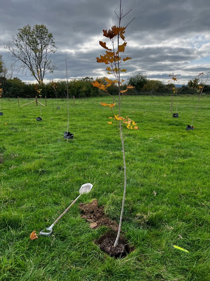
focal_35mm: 26
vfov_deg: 67.3
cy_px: 140
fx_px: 210
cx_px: 105
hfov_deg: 53.0
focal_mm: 5.7
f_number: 1.5
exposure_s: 1/1361
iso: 50
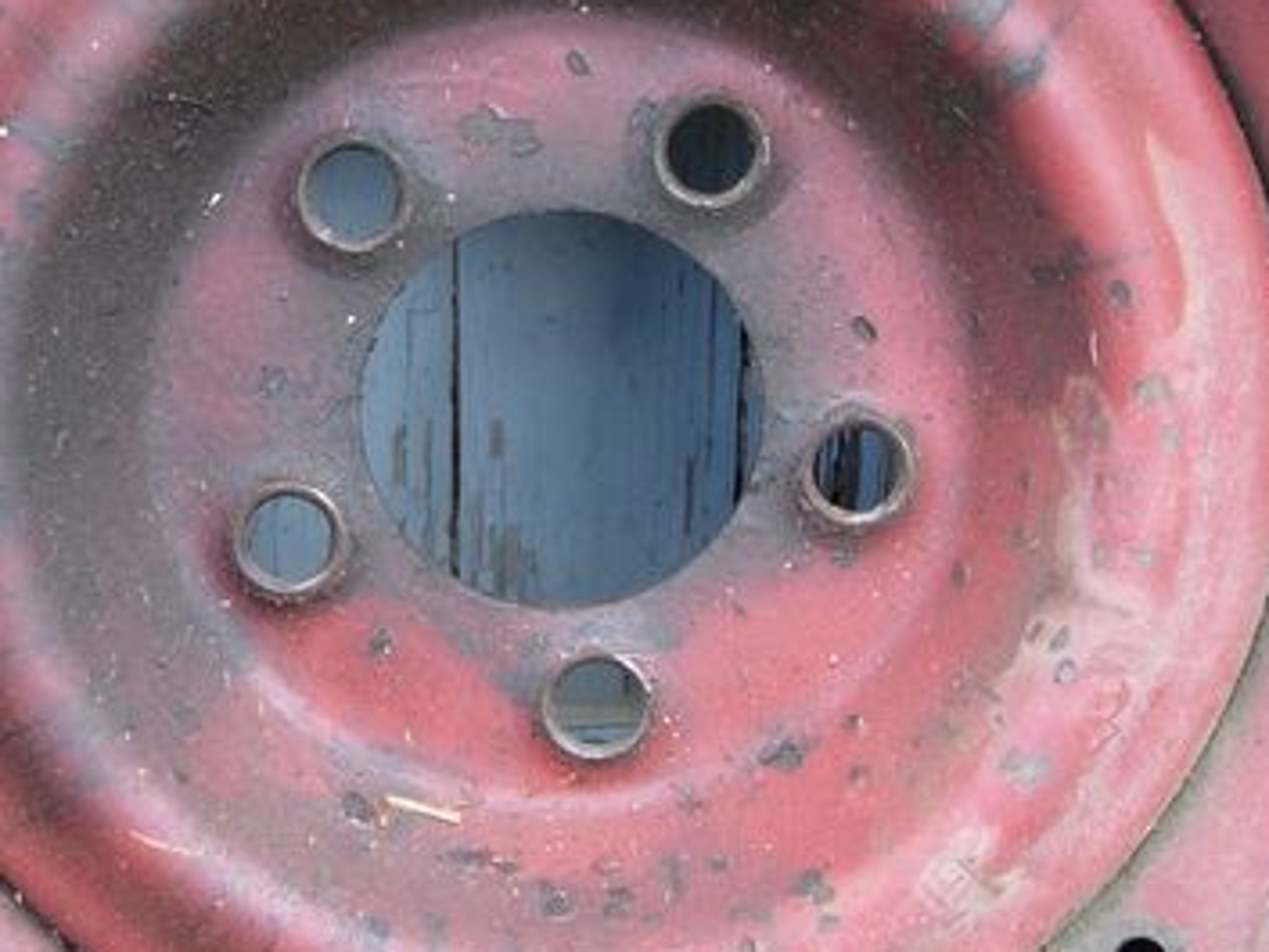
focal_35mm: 86
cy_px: 381
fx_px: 3154
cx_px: 575
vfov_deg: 17.2
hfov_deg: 22.7
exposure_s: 1/121
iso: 64
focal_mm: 7.8
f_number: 2.8
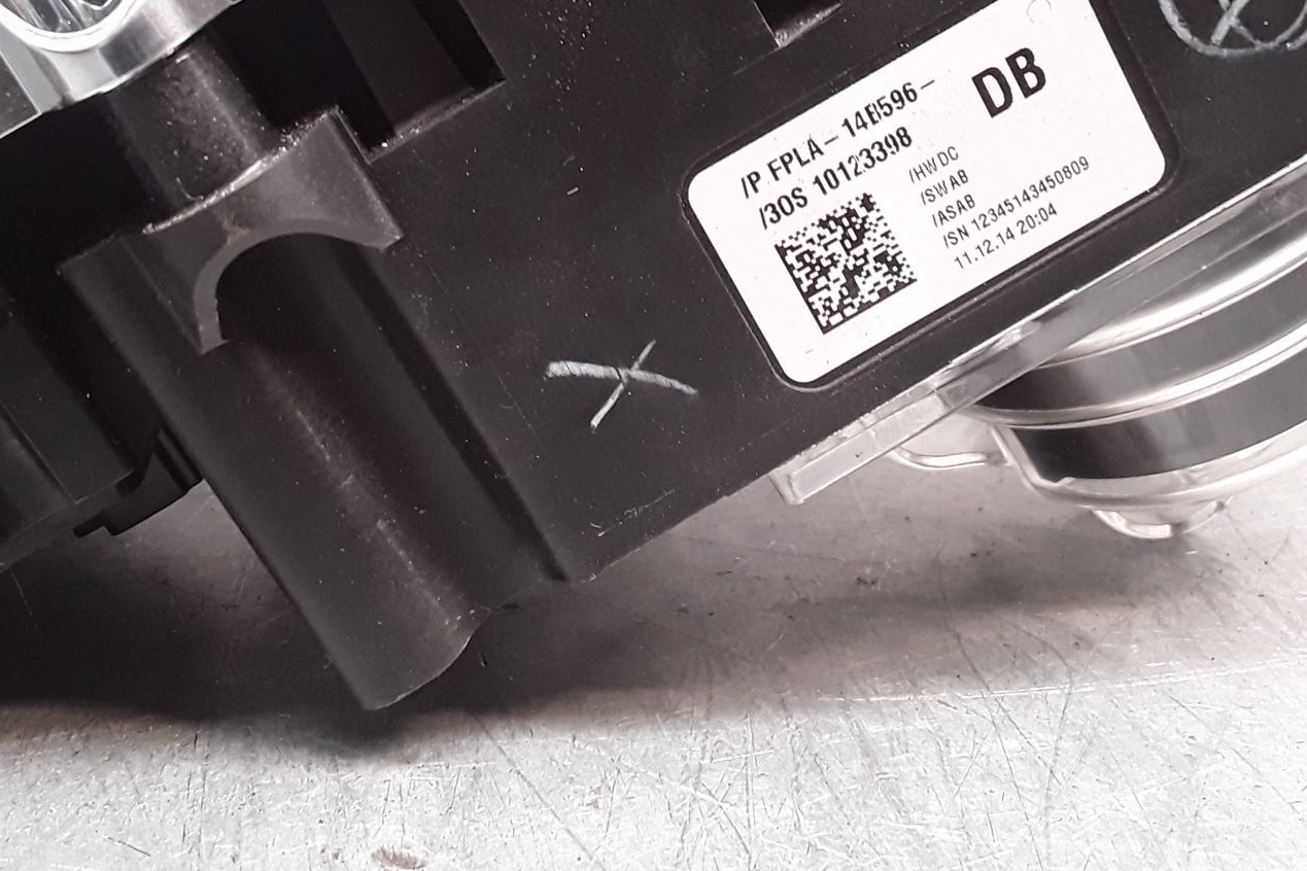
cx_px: 605
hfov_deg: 41.9
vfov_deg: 27.9
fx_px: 1706
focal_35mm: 47
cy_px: 133
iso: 100
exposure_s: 1/33
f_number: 1.9
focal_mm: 2.91
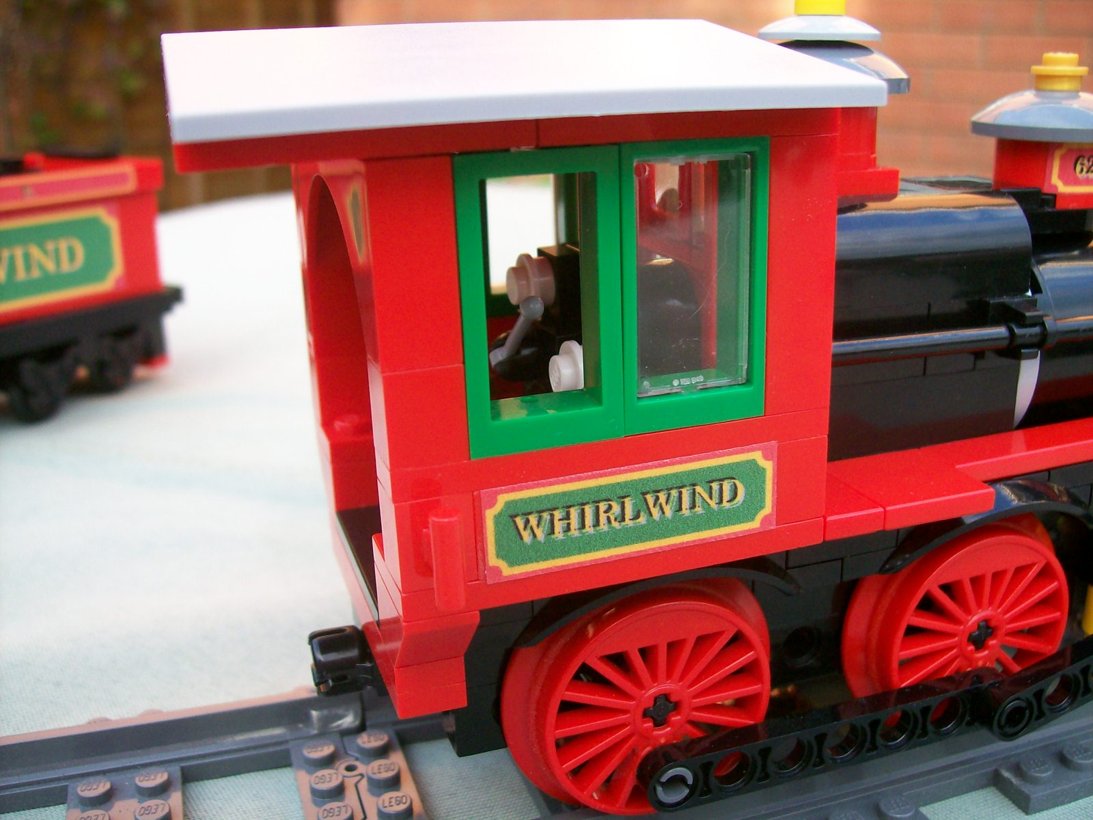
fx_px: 1137
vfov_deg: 39.7
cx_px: 546
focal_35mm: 36
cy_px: 410
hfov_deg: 51.4
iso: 80
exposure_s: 1/74.2
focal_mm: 6
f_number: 2.7
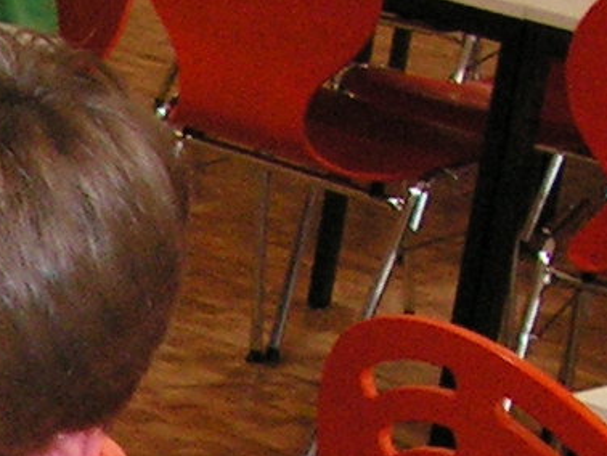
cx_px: -332
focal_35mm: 195
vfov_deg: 7.3
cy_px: 899
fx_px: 3422
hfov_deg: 9.8
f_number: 3.2
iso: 200
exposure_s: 1/40
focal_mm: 6
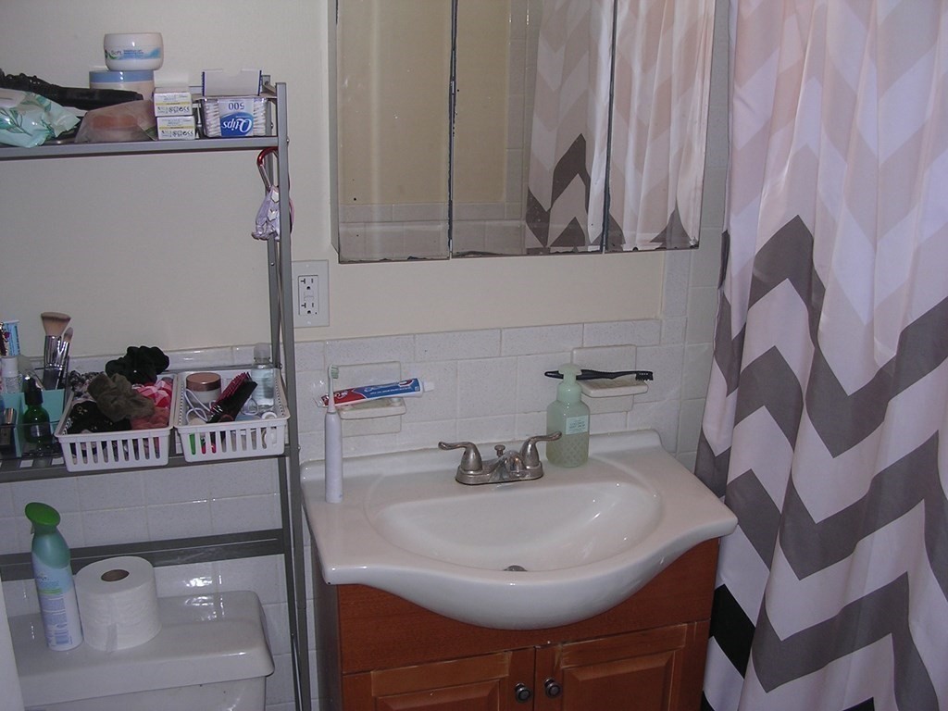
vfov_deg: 37.7
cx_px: 474
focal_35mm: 38
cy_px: 356
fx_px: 1041
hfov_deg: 49.0
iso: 100
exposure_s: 1/60.1
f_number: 2.8
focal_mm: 5.8
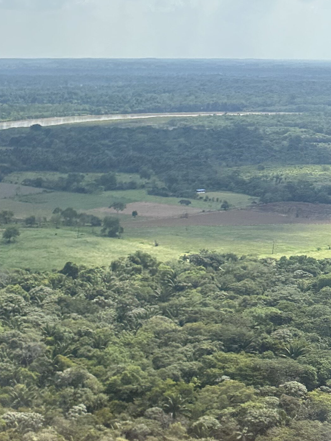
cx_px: -11
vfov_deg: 26.1
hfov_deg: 20.5
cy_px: 478
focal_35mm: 69
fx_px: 879
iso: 80
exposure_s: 1/2591
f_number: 1.78
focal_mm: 6.86
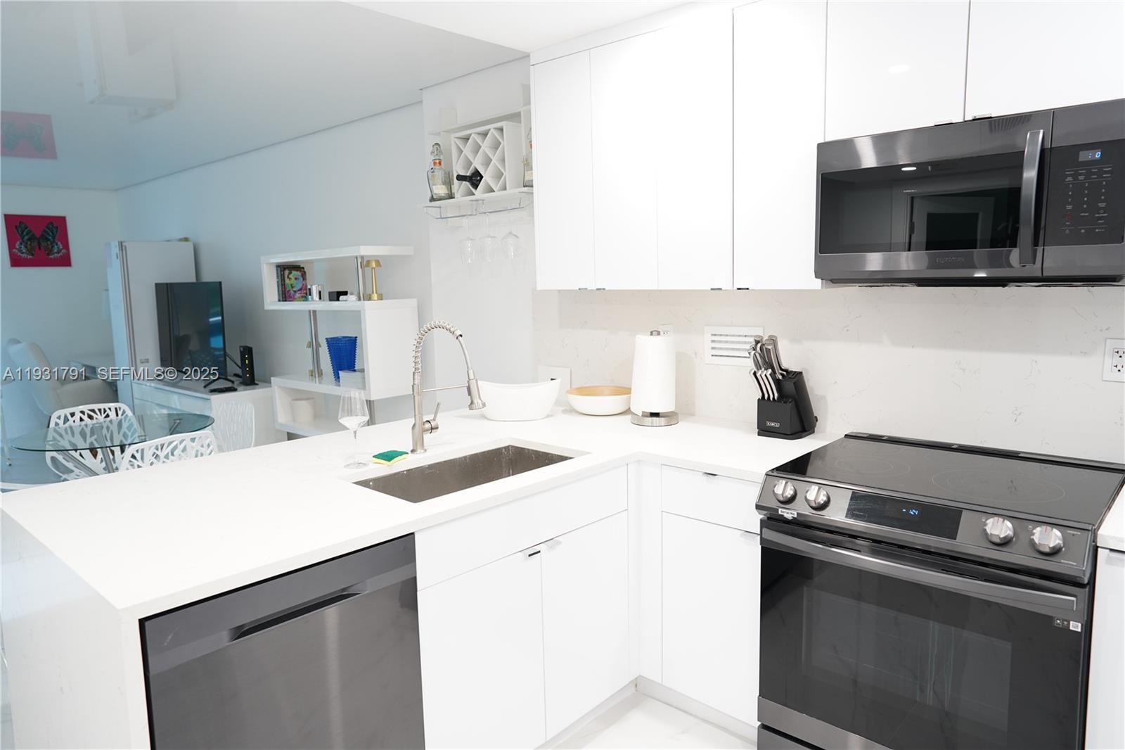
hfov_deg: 73.8
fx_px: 750
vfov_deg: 53.1
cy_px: 375
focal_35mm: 24
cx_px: 562
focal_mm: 24
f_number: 3.5
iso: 800
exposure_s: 1/40
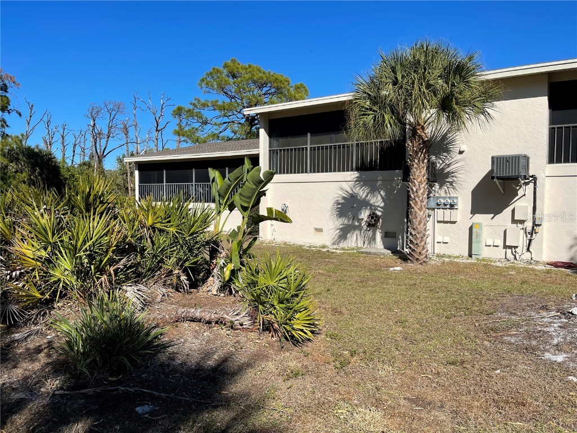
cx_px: 288
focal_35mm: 25
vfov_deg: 54.9
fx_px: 417
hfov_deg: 69.4
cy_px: 216
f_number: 1.6
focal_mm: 5.1
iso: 32
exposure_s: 1/4525
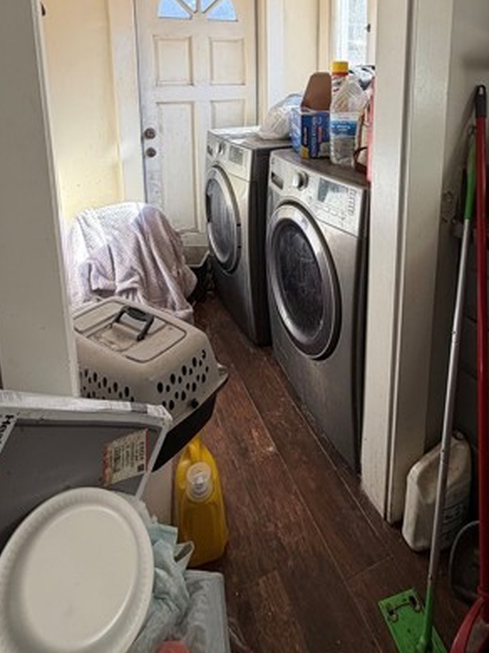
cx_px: 273
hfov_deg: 58.7
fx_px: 434
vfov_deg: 68.8
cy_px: 157
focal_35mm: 23
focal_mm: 2.22
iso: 80
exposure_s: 1/121
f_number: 2.2
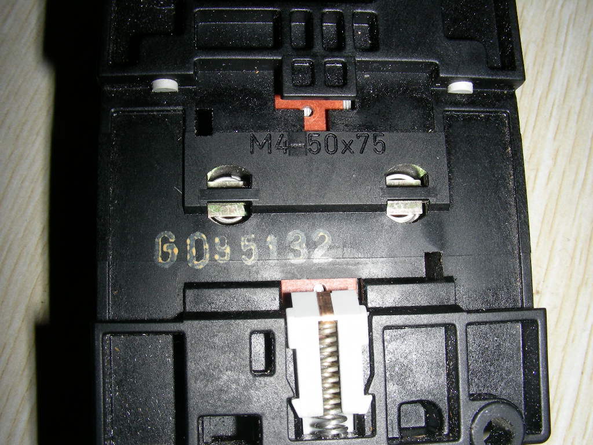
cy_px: 222
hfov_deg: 49.0
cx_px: 296
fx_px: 651
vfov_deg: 37.7
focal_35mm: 38
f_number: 6.8
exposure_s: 1/60.1
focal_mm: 6.3
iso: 50
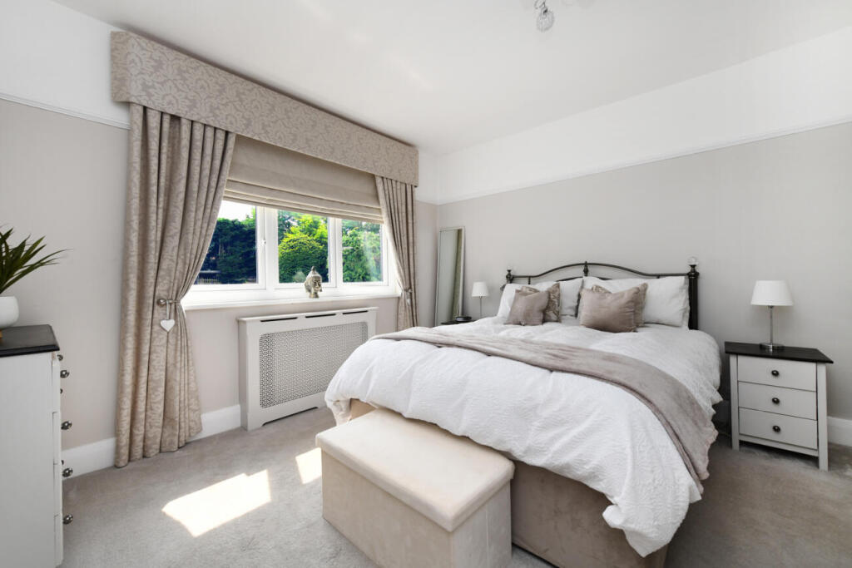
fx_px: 331
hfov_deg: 104.2
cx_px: 426
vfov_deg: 81.2
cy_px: 284
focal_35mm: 14
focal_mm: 14
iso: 640
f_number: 8
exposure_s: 1/250
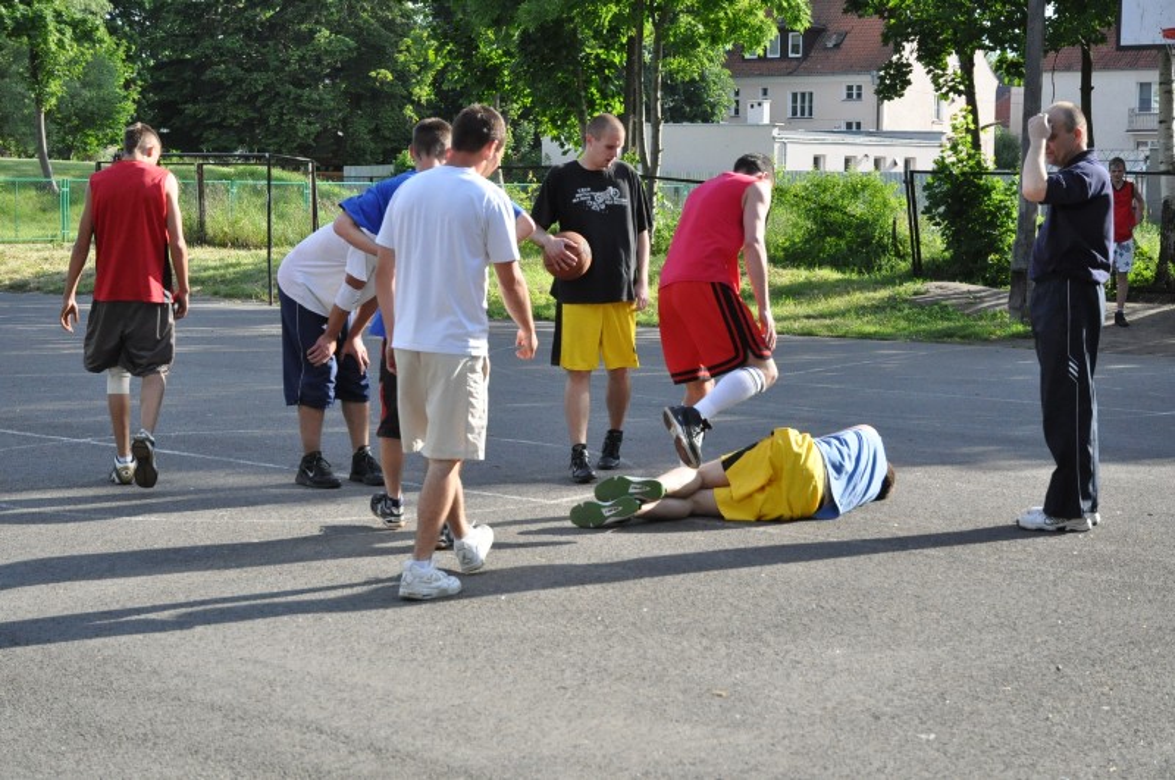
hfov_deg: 29.9
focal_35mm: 68
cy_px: 390
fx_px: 2200
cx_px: 588
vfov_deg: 20.1
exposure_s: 1/2500
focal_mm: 45
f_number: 5.6
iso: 2000
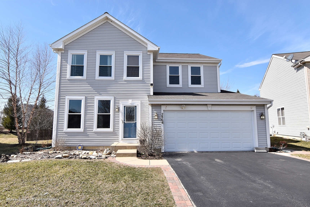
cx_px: 155
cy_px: 104
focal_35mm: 20
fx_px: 168
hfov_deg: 85.4
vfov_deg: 63.2
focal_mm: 13
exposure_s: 1/400
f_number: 10
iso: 200
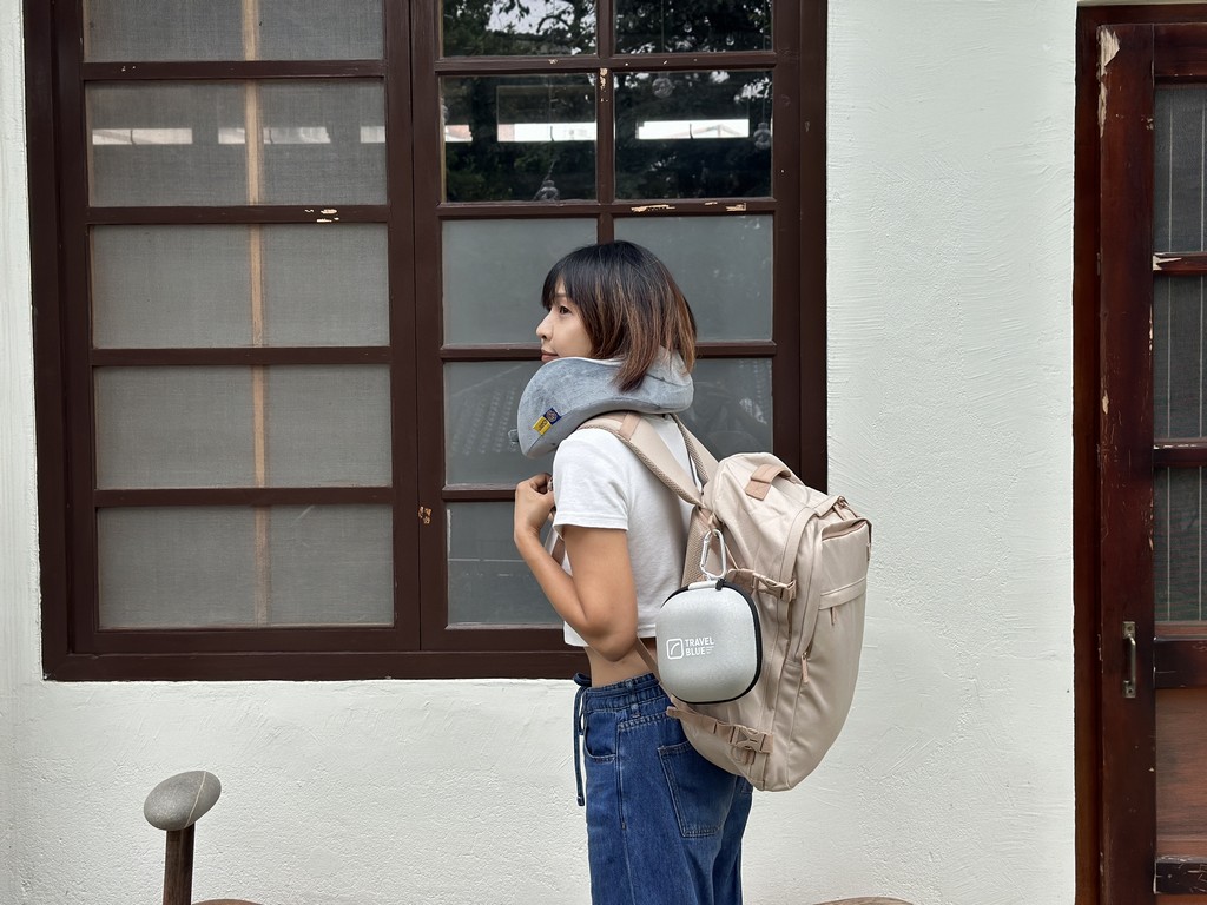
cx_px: 604
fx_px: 1674
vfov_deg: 30.3
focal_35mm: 48
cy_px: 452
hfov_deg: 39.7
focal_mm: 6.86
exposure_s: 1/623
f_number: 1.78
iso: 80
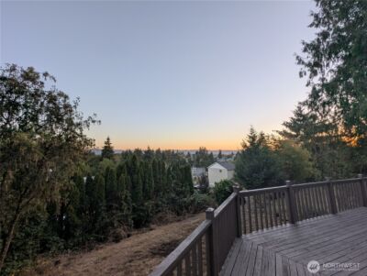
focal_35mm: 13
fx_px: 138
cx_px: 184
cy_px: 138
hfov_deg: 106.1
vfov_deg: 90.0
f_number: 2.2
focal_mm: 1.95
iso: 36
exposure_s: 1/169
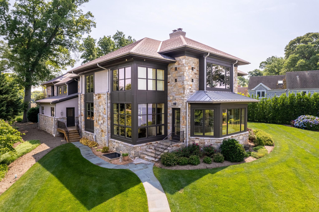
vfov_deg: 57.2
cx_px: 160
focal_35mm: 22
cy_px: 106
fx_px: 195
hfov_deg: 78.6
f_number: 2.8
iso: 100
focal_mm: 8.38
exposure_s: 1/4000
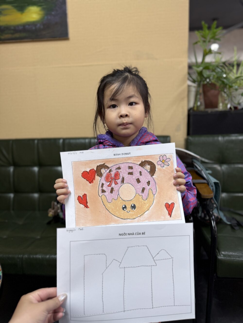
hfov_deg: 56.8
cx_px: 122
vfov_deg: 71.6
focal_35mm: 24
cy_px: 162
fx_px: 225
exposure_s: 1/100
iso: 100
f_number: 1.78
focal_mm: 6.76
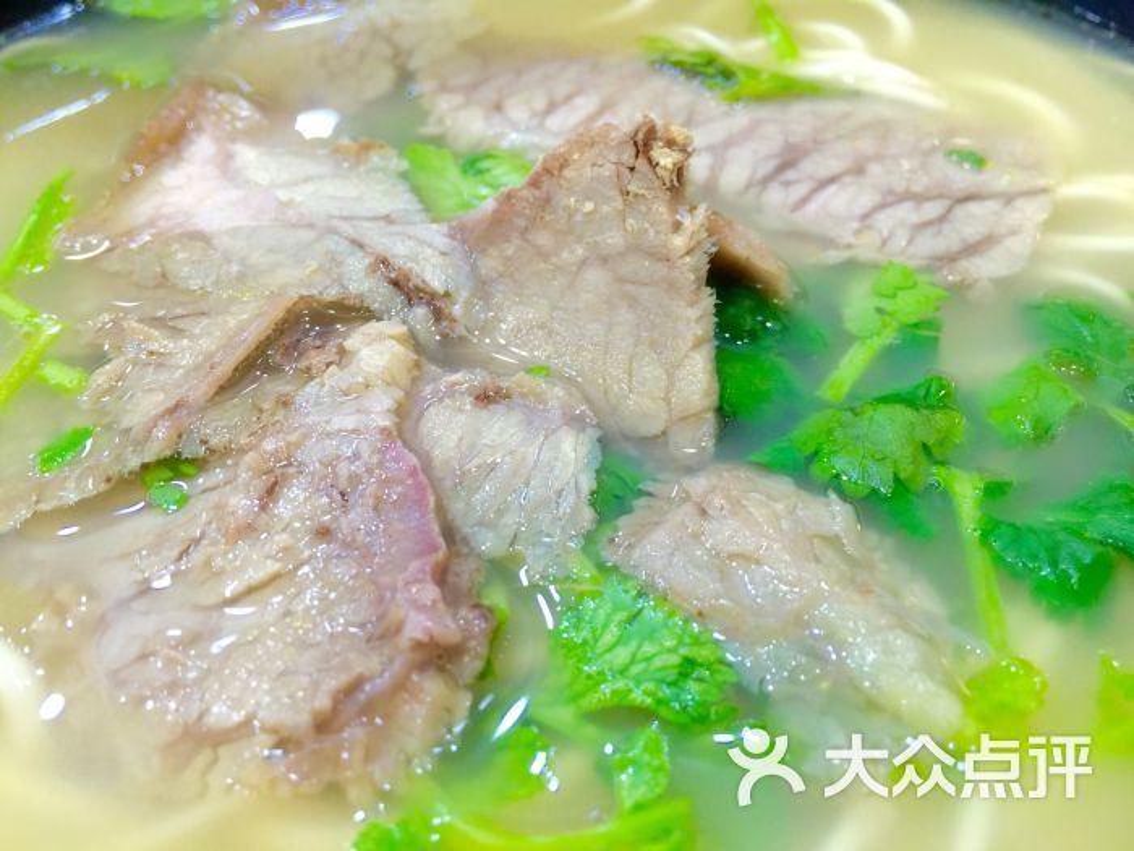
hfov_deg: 61.7
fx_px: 950
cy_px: 426
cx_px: 567
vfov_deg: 48.2
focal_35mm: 29
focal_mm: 4.15
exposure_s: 1/33
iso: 50
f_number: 2.2
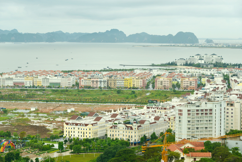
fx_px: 753
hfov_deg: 18.3
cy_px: 81
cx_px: 121
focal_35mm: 112
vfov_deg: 12.2
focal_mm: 112
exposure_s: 1/50
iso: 160
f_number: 5.6
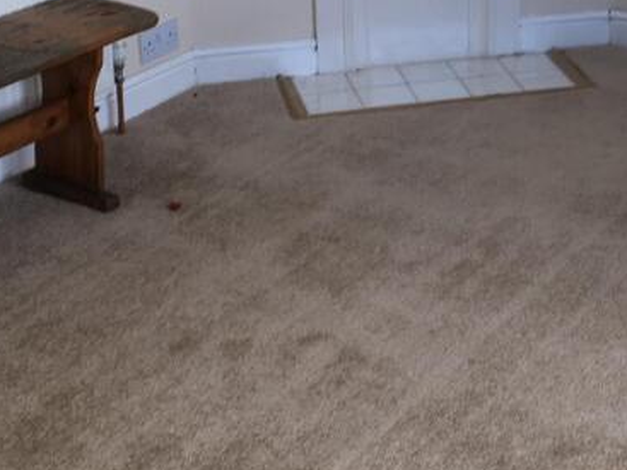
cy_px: -55
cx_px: 552
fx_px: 1467
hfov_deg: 23.6
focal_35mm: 81
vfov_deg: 17.5
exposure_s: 1/100
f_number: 2.2
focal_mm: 4.15
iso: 25
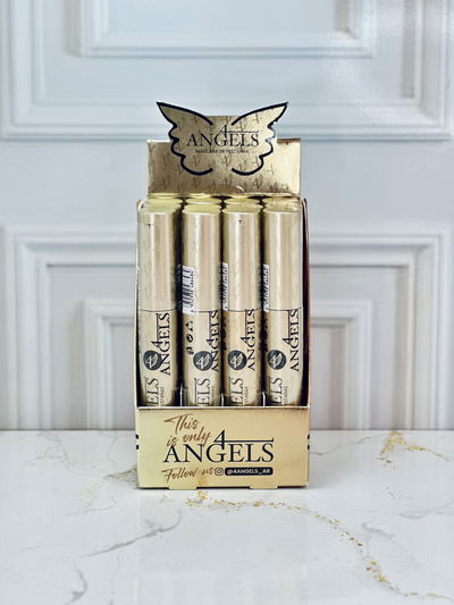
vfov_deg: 25.3
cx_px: 227
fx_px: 1346
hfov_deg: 19.1
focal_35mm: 77
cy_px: 302
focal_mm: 9
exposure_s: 1/100
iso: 125
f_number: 2.8
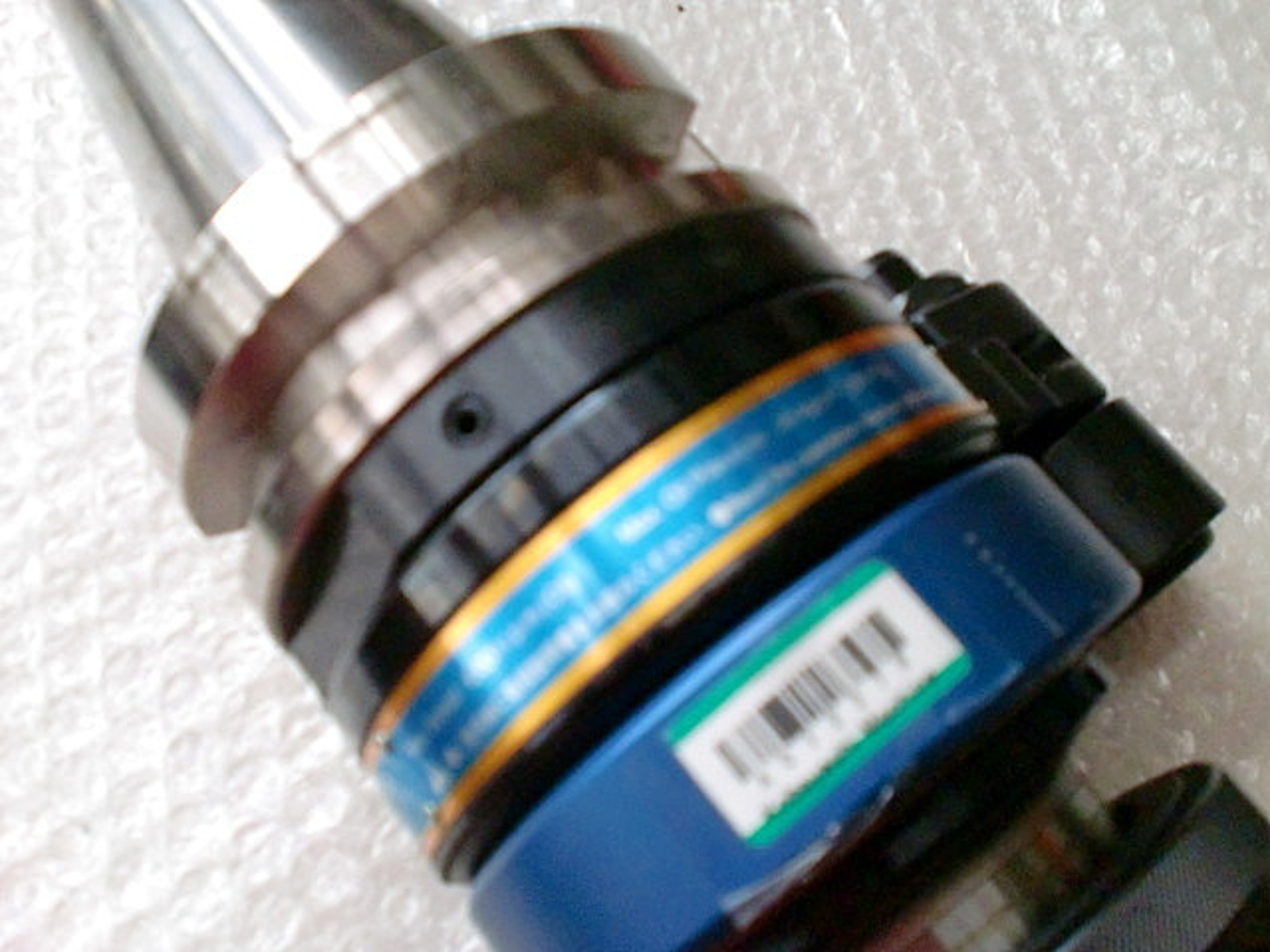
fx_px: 1284
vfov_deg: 40.7
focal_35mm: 35
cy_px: 476
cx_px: 635
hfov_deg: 52.6
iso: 1000
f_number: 3.1
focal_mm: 6.3
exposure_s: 1/60
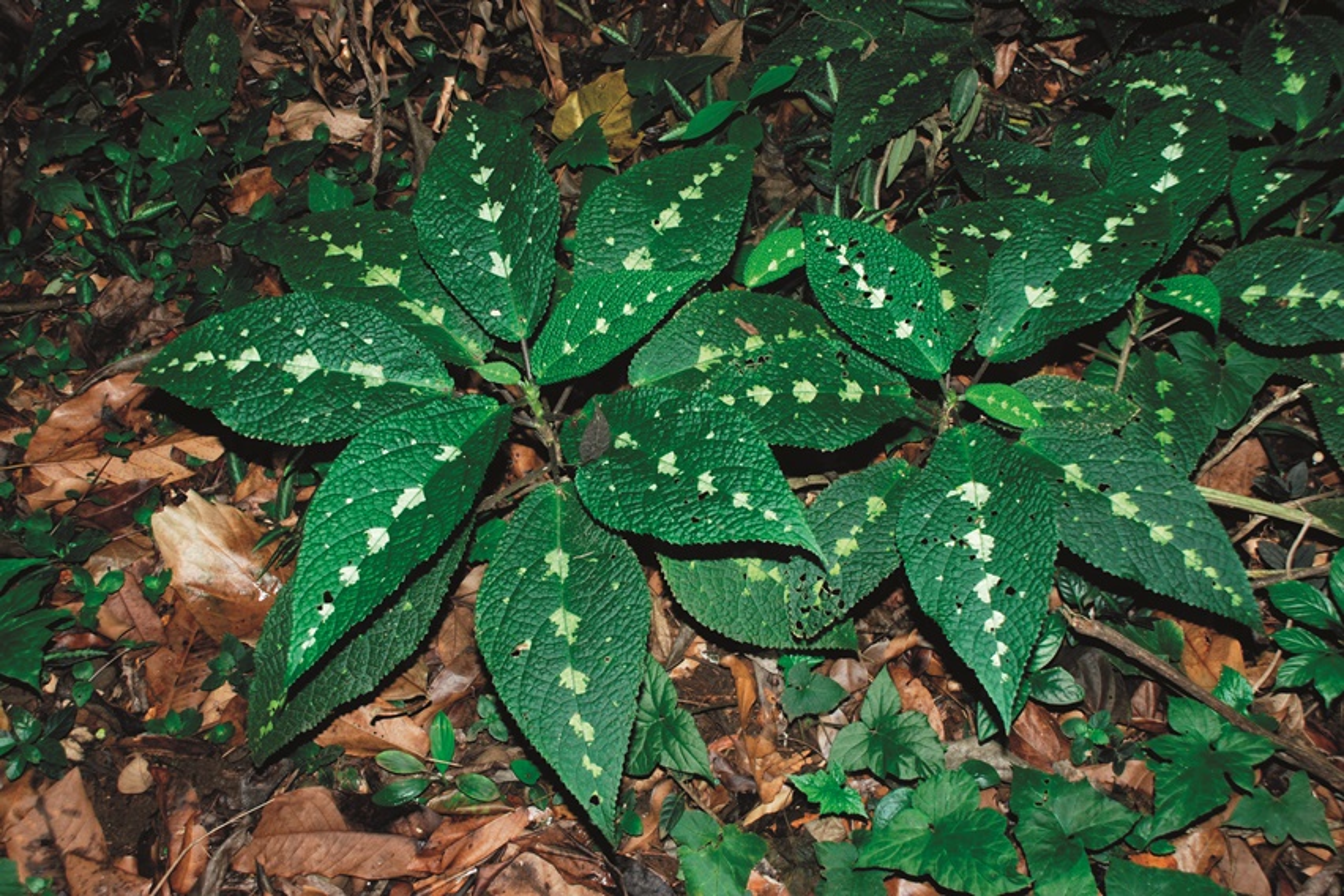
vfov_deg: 28.1
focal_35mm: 48
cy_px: 448
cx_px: 672
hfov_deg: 41.1
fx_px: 1792
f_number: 5
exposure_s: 1/160
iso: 100
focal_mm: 32
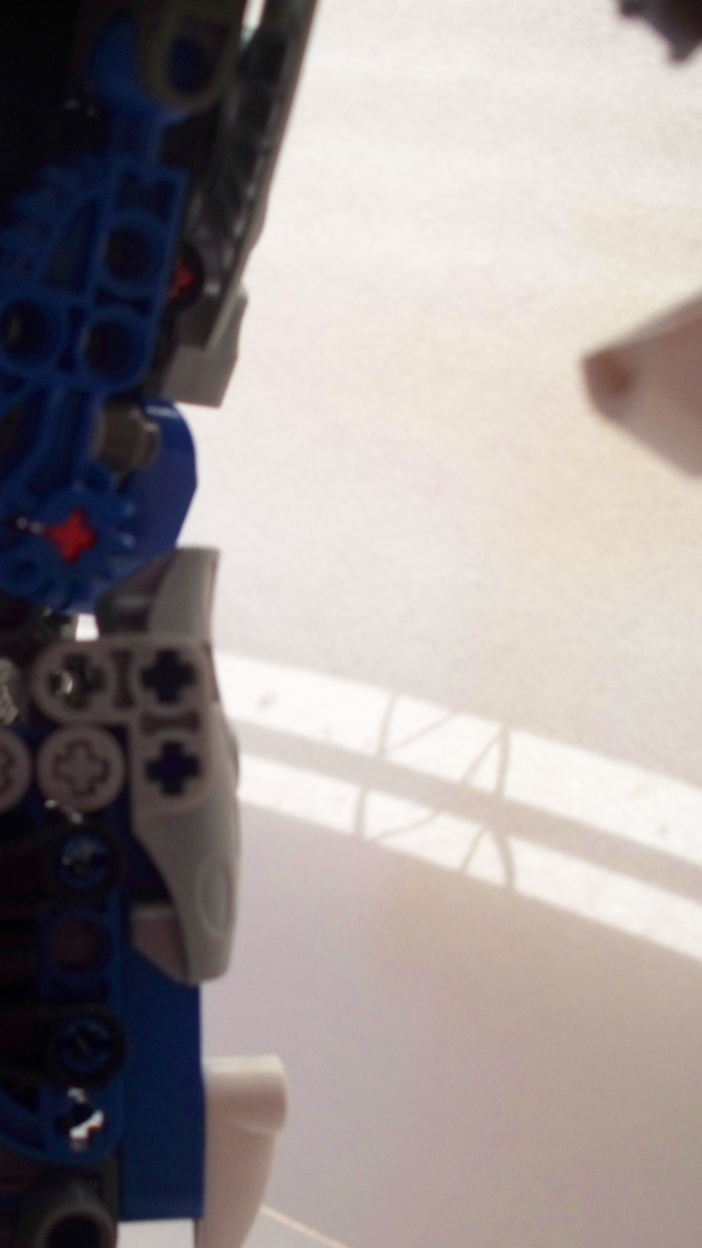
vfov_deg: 40.6
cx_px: 10
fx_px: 1688
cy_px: 624
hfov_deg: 22.6
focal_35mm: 51
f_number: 2.8
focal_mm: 7.54
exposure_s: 1/30
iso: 160
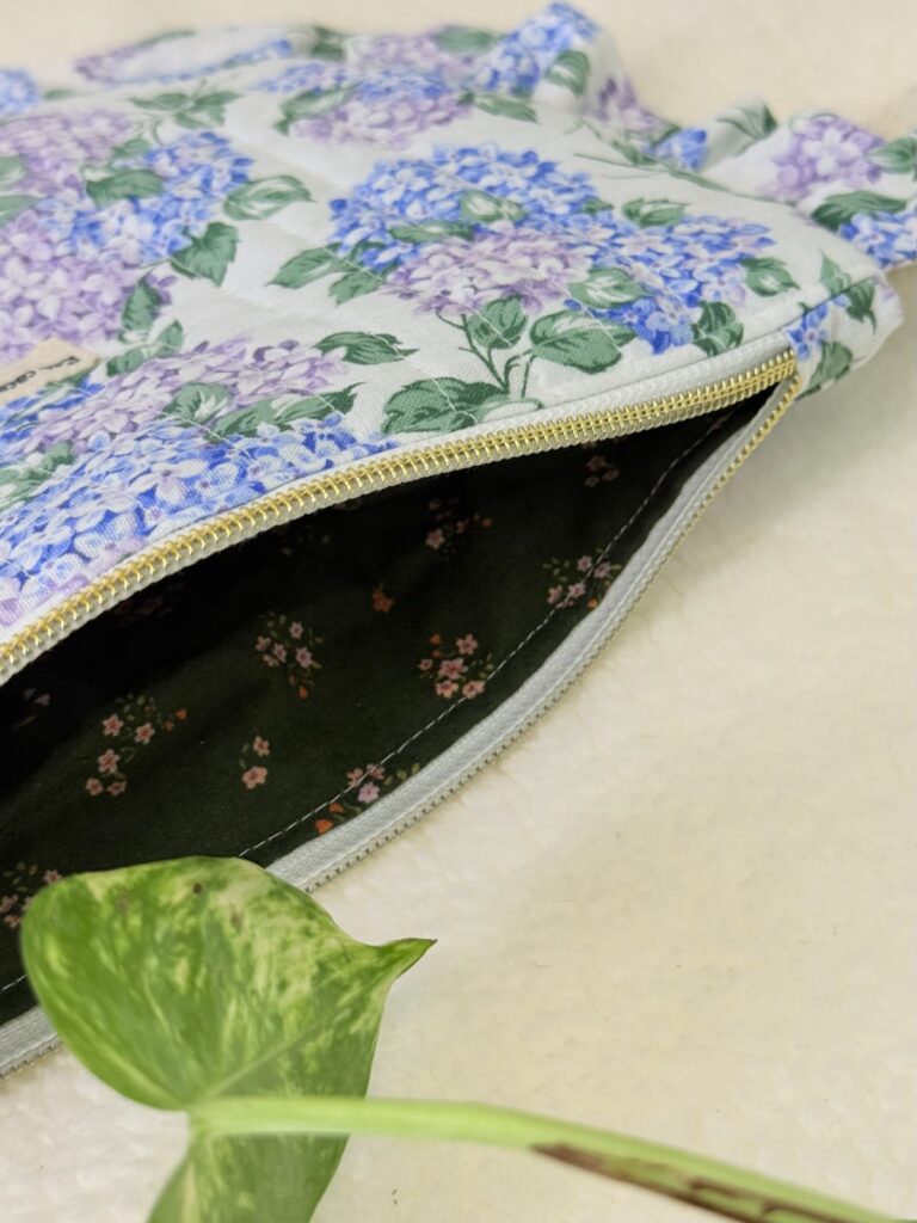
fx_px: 1695
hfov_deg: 30.3
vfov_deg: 39.7
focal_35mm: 48
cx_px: 458
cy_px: 612
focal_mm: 6.76
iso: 125
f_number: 1.78
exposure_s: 1/60
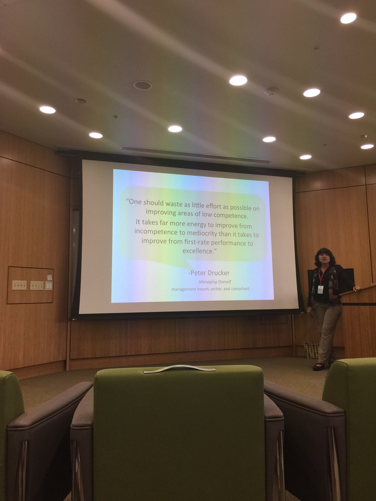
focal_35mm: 29
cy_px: 250
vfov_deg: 61.7
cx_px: 188
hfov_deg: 48.2
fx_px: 420
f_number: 2.2
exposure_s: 1/30
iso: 50
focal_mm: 4.15
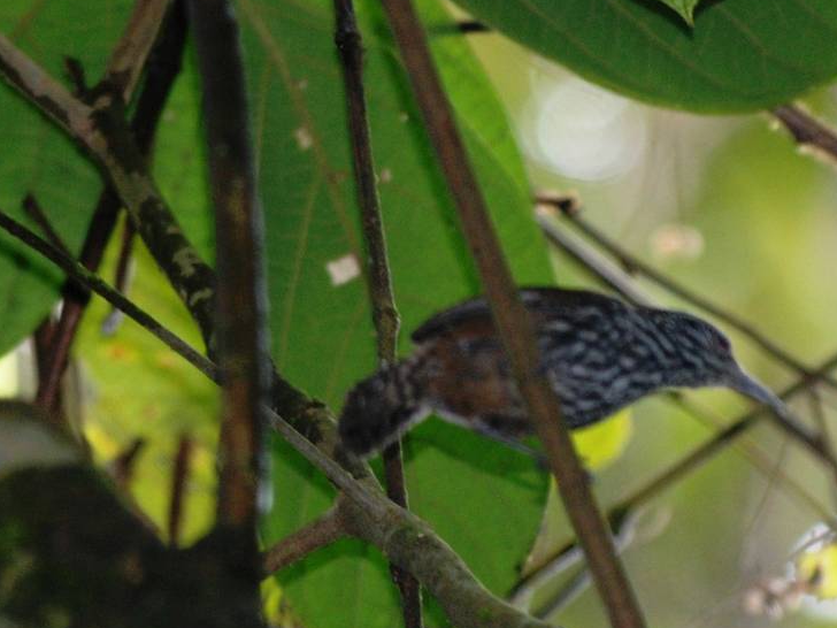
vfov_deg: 2.4
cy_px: 174
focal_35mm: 619
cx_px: 878
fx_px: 14969
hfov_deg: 3.2
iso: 400
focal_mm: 195
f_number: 5
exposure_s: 1/160
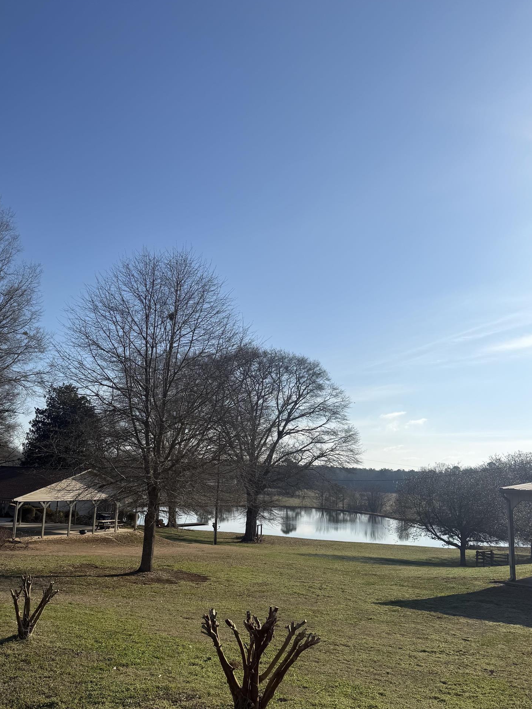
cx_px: 237
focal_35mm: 29
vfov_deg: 61.6
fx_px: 594
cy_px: 377
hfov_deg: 48.1
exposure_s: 1/6711
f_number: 1.78
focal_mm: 6.76
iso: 80
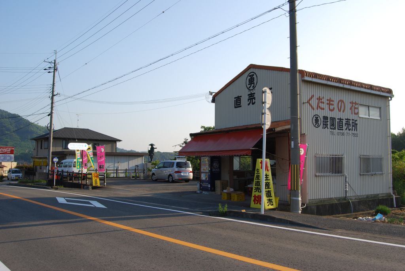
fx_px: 338
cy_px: 136
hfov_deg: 61.9
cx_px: 202
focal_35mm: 30
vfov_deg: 43.7
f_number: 6.3
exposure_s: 1/200
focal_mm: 20
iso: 100
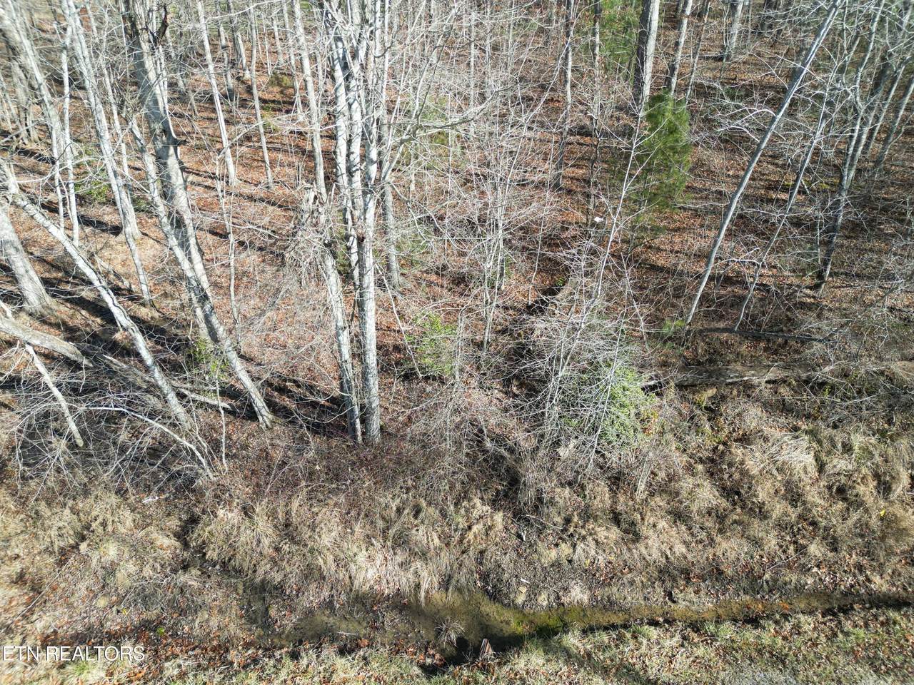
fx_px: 634
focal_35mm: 24
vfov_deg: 56.8
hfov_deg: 71.6
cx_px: 457
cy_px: 342
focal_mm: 6.72
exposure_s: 1/1000
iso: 130
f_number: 1.7
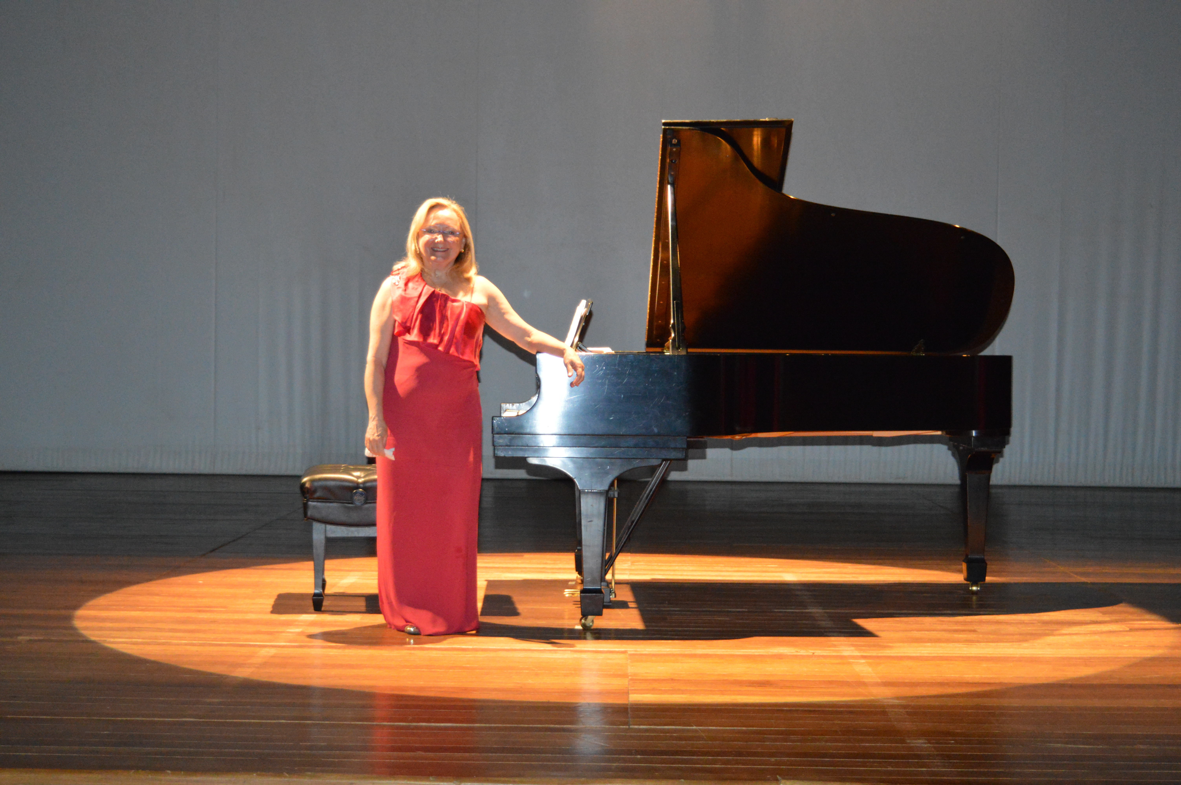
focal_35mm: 57
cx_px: 590
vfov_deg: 23.7
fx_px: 1868
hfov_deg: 35.1
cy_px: 392
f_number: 4.8
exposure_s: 1/60
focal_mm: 38
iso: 3200
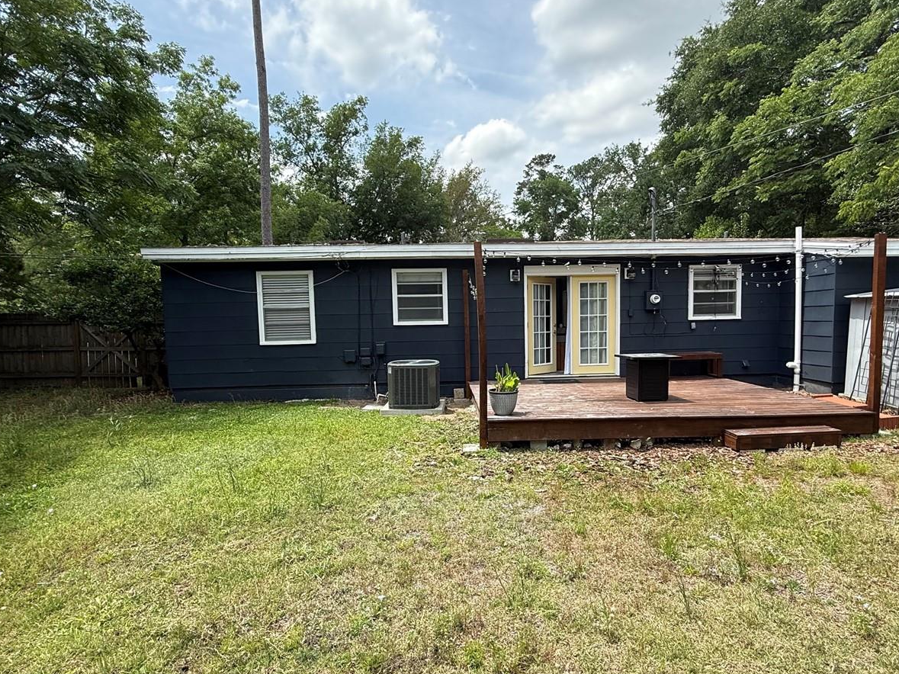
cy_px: 357
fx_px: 493
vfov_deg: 68.6
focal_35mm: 19
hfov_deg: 84.6
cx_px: 477
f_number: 2.2
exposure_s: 1/789
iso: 64
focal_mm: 2.22
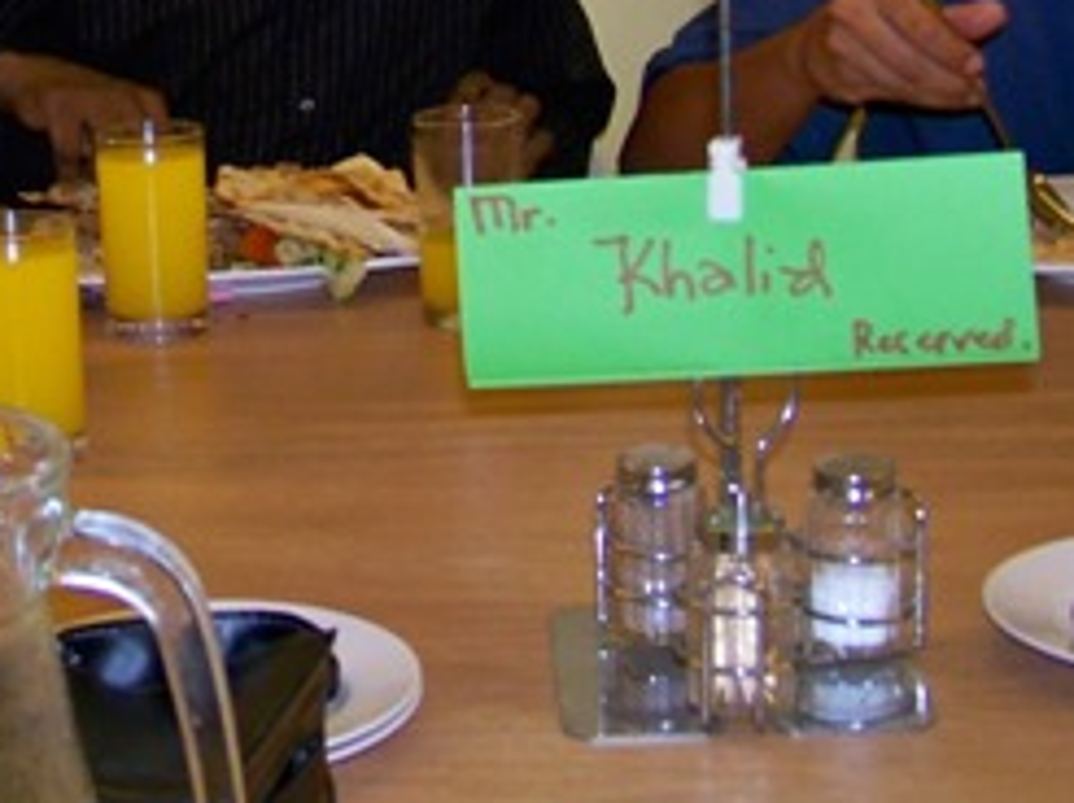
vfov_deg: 16.6
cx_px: 74
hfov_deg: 22.2
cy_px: -100
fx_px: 2666
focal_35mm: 86
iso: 200
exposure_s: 1/30
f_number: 2.8
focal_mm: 5.85
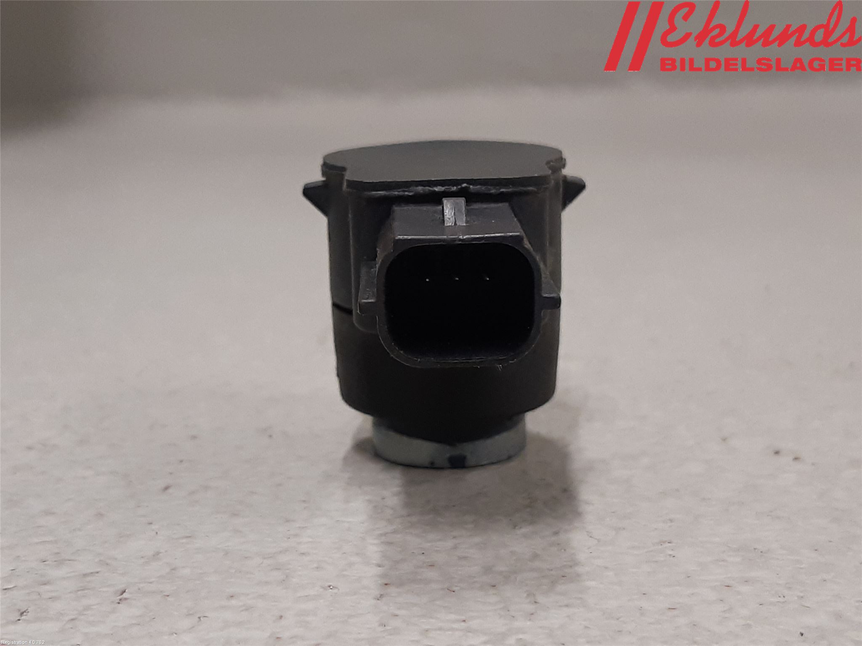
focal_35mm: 26
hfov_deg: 67.3
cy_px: 323
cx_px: 431
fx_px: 647
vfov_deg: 53.1
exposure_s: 1/60
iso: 160
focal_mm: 3.93
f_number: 1.7
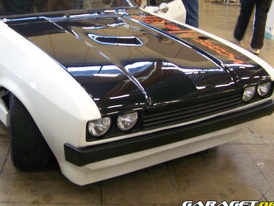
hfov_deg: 34.6
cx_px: 90
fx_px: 436
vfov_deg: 26.4
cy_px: 61
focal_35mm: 55
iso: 160
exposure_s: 1/13
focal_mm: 6.3
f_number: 2.8
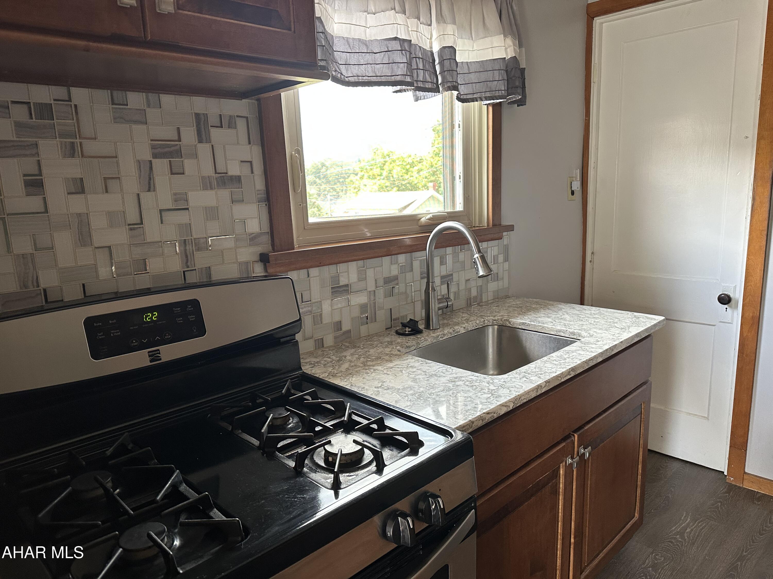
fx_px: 536
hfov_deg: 71.6
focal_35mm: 24
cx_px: 386
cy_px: 290
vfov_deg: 56.8
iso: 250
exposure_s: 1/113
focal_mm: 6.86
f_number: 1.78
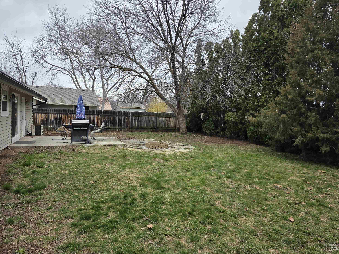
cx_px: 174
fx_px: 235
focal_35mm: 24
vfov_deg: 56.8
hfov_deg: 71.6
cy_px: 124
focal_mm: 6.3
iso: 80
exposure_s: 1/2723
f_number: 1.7
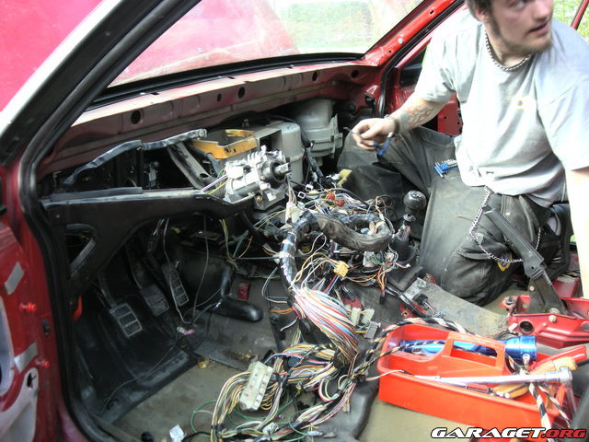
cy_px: 221
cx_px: 294
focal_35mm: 35
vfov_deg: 40.7
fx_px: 596
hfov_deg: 52.6
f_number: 2.8
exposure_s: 1/24.4
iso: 50
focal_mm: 5.7
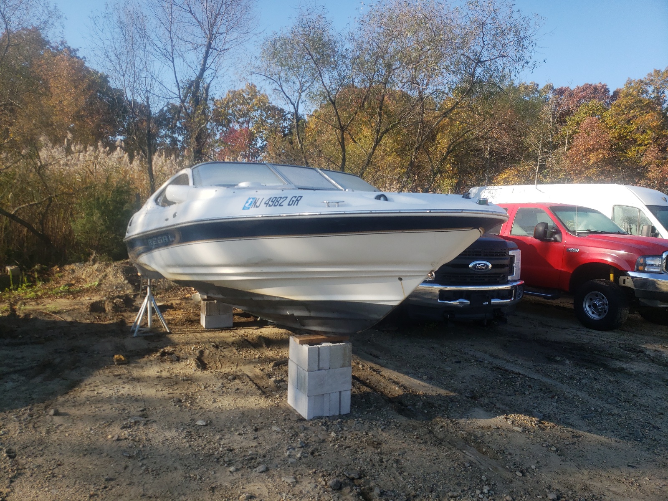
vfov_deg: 53.1
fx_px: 502
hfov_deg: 67.3
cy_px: 250
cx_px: 334
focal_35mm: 26
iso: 50
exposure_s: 1/1429
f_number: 1.5
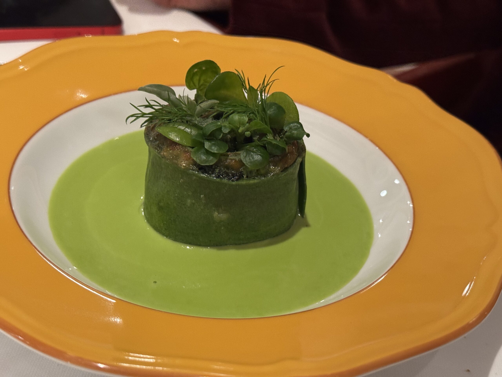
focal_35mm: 48
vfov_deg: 30.3
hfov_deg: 39.7
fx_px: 696
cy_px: 188
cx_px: 251
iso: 400
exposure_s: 1/33
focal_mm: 6.76
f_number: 1.78
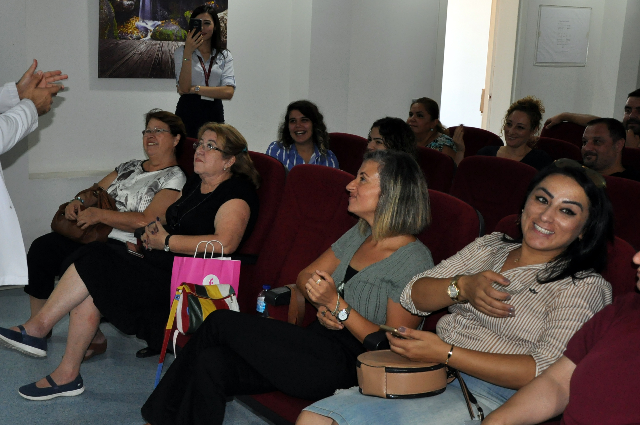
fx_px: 852
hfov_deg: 40.3
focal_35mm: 48
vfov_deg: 28.0
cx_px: 179
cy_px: 197
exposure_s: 1/60
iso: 800
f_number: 3.8
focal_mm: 22
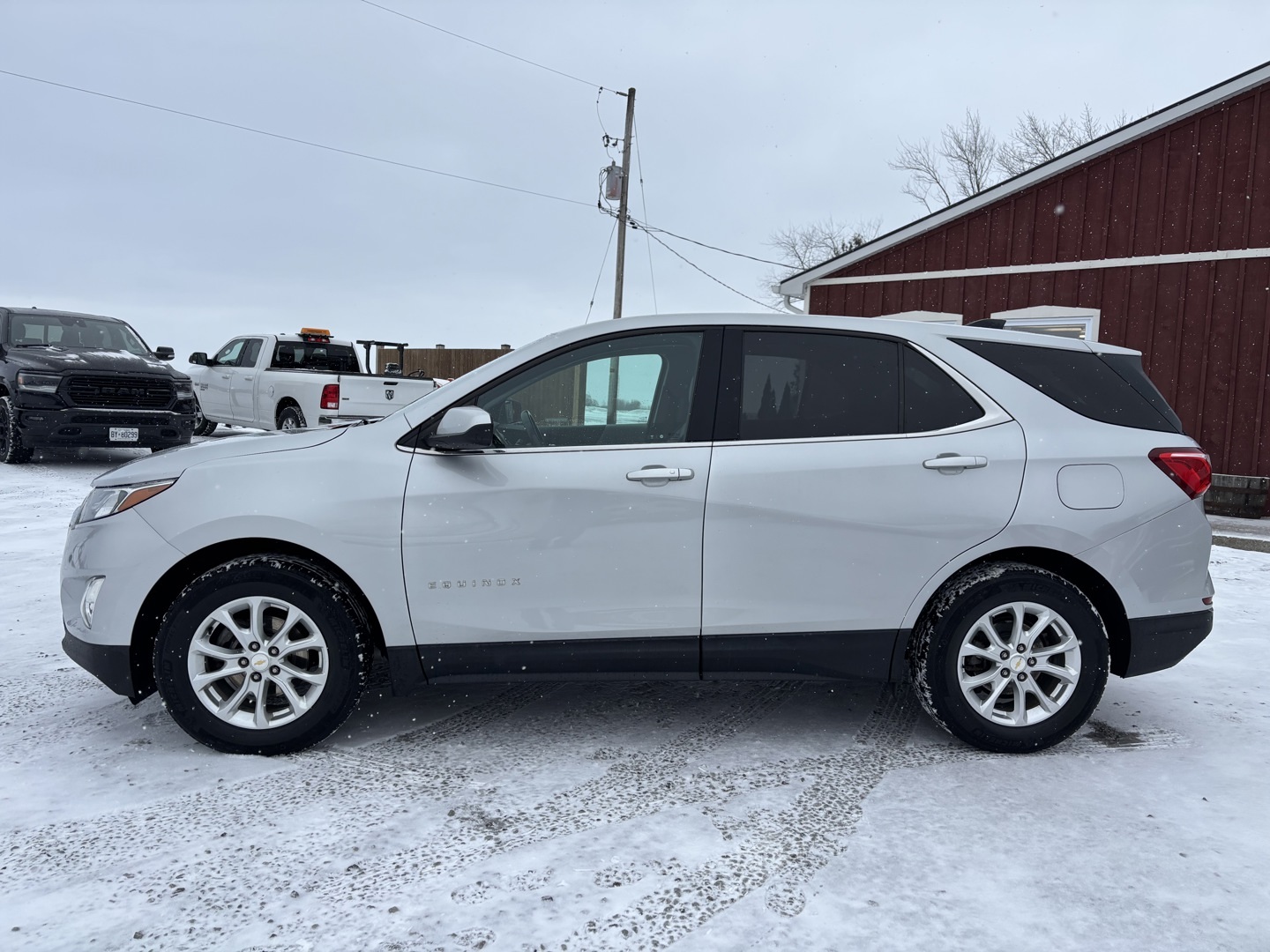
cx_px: 635
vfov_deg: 53.1
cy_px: 476
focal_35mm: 26
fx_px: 954
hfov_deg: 67.3
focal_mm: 5.96
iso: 50
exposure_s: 1/1139
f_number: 1.6
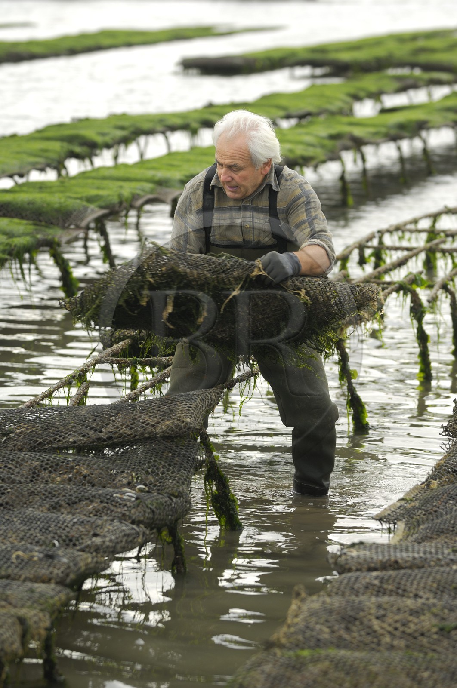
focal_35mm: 180
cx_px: 228
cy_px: 344
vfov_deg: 11.4
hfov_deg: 7.6
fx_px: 3438
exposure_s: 1/320
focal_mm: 120
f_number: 3.3
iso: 100
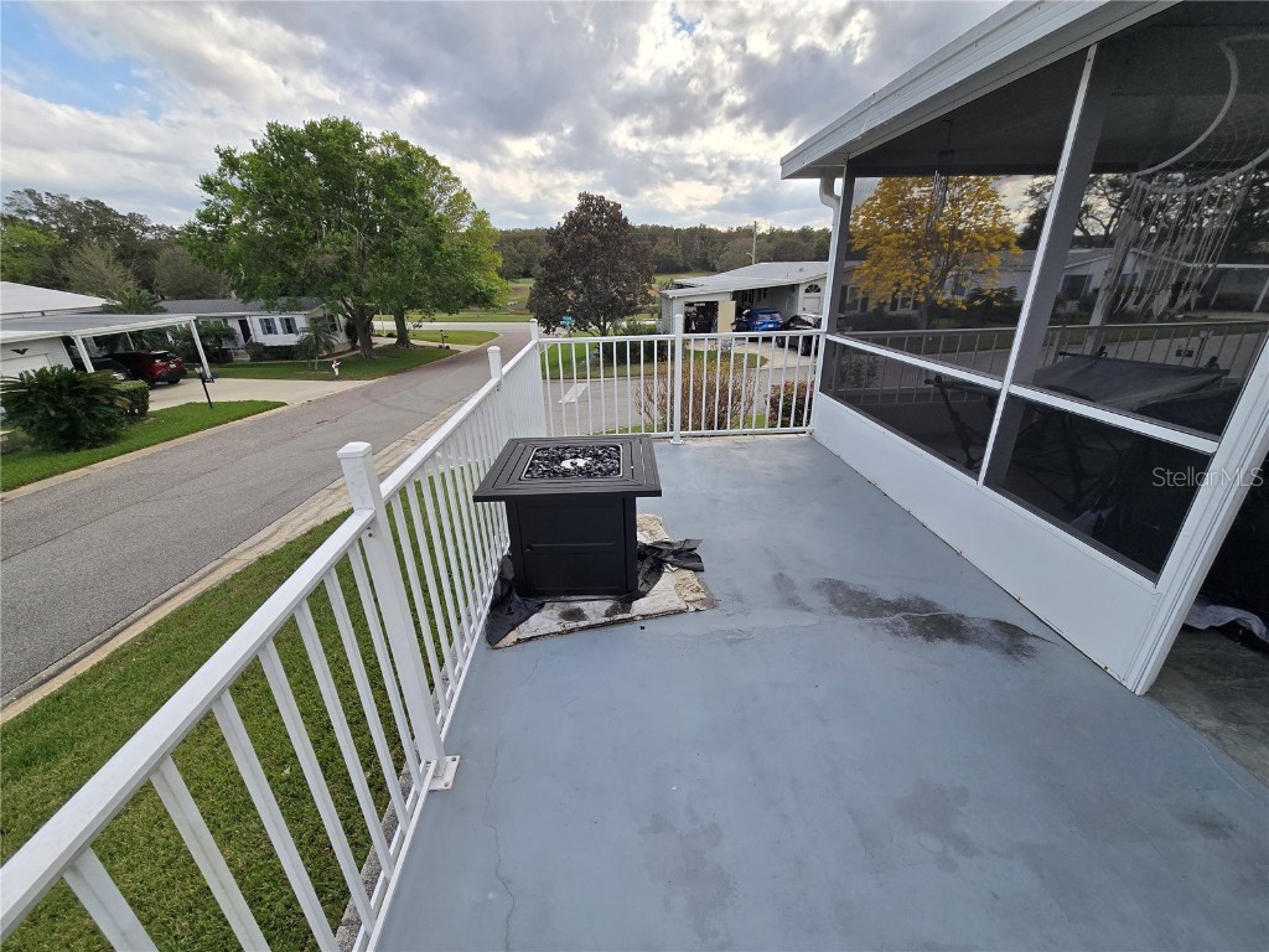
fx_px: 477
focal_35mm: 13
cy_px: 476
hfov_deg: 106.2
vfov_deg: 89.9
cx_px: 634
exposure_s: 1/1406
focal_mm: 2.2
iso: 50
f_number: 2.2
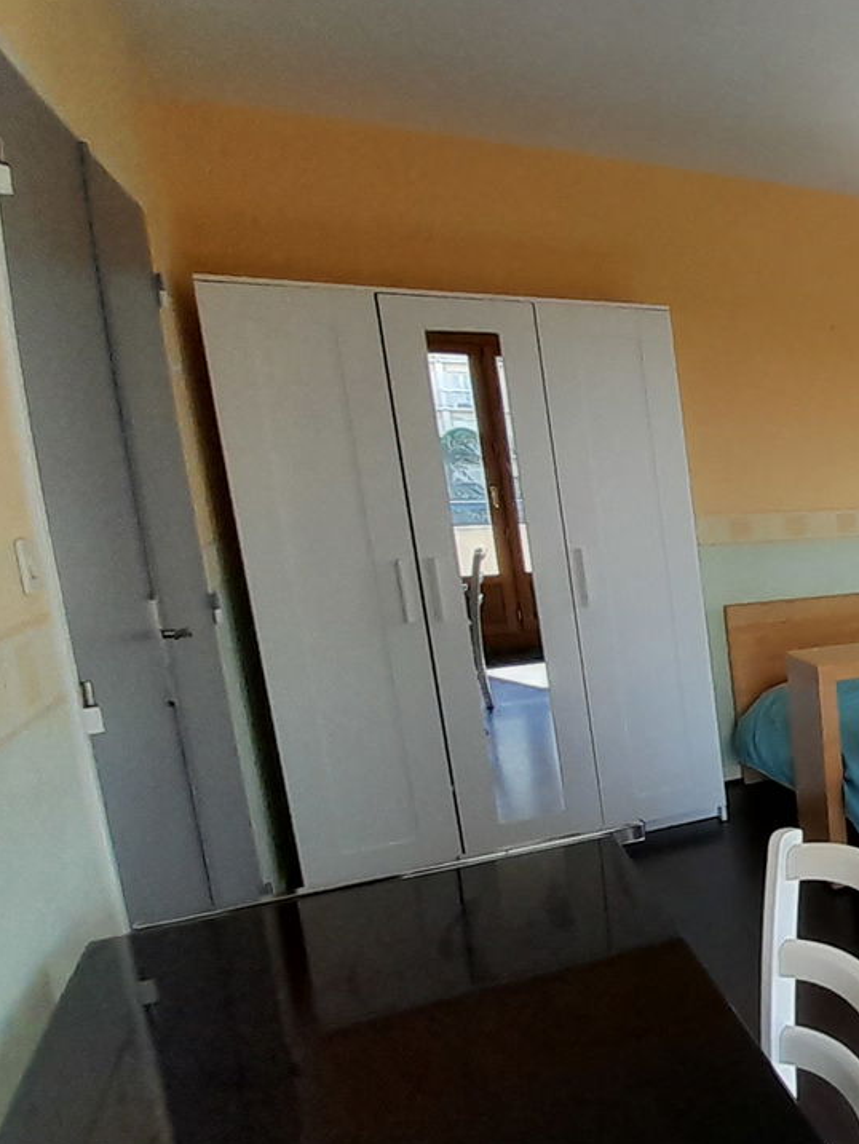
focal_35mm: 29
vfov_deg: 61.6
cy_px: 616
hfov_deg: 29.7
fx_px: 959
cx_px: 1271
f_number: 2.2
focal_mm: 1.13
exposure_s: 1/103
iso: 40
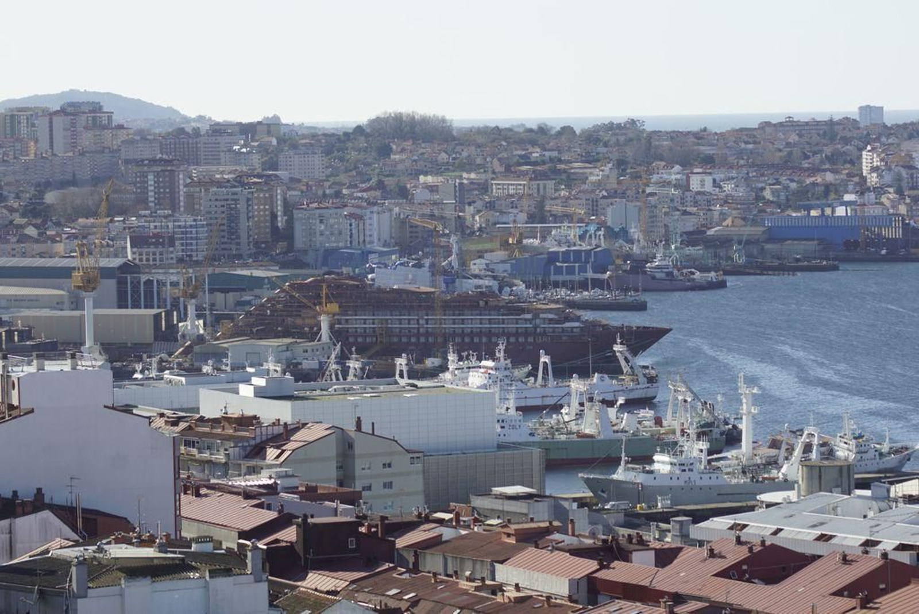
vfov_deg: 9.2
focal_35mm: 150
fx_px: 3831
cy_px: 307
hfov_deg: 13.7
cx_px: 460
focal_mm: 100
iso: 200
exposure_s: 1/320
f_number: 8
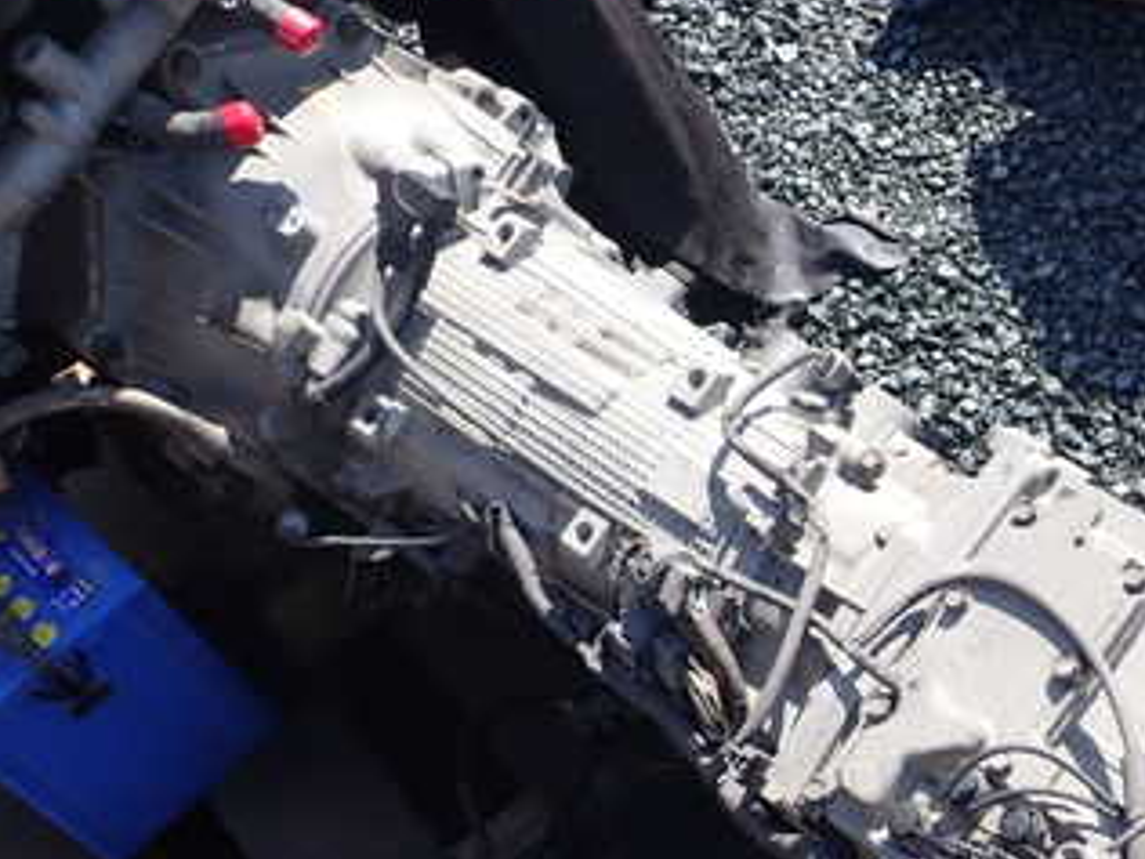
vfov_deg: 25.1
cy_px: 729
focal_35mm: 57
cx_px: 1080
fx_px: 1885
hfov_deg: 31.8
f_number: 3.2
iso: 100
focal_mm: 5.4
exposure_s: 1/400
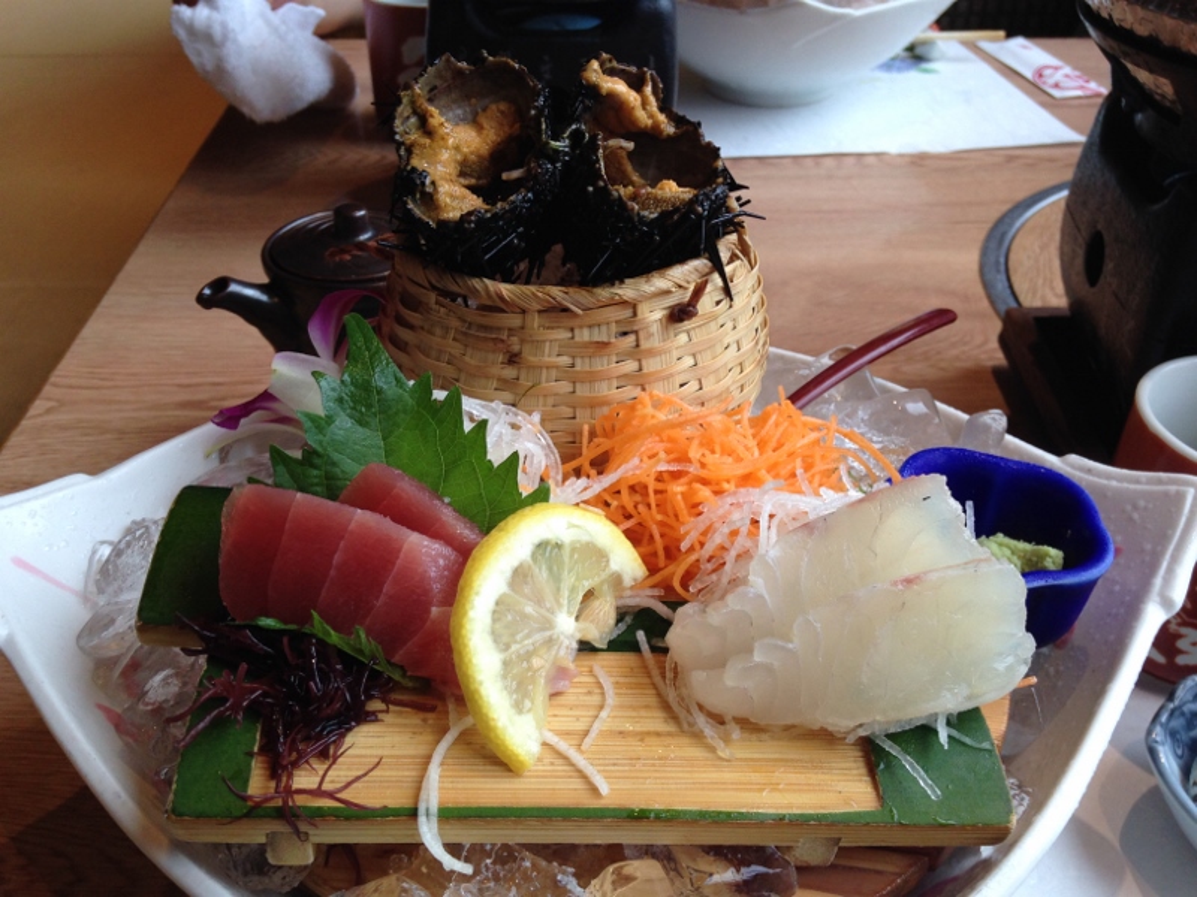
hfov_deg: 55.4
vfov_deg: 42.9
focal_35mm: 33
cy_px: 448
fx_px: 1141
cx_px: 598
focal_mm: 4.12
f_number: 2.4
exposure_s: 1/120
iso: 80
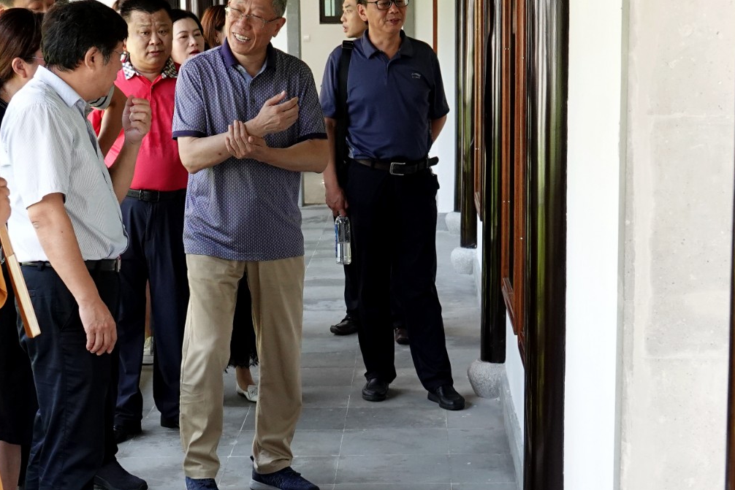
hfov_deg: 32.0
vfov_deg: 21.9
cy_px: 234
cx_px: 215
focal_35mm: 62
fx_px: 1266
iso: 400
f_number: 3.2
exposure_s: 1/200
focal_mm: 14.16
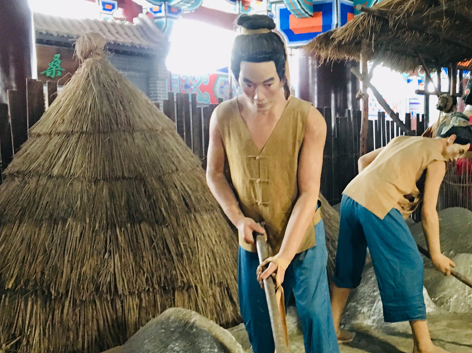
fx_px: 709
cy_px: 242
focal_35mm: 52
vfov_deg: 27.8
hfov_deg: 35.7
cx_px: 373
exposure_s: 1/20
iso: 200
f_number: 2.2
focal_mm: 4.15
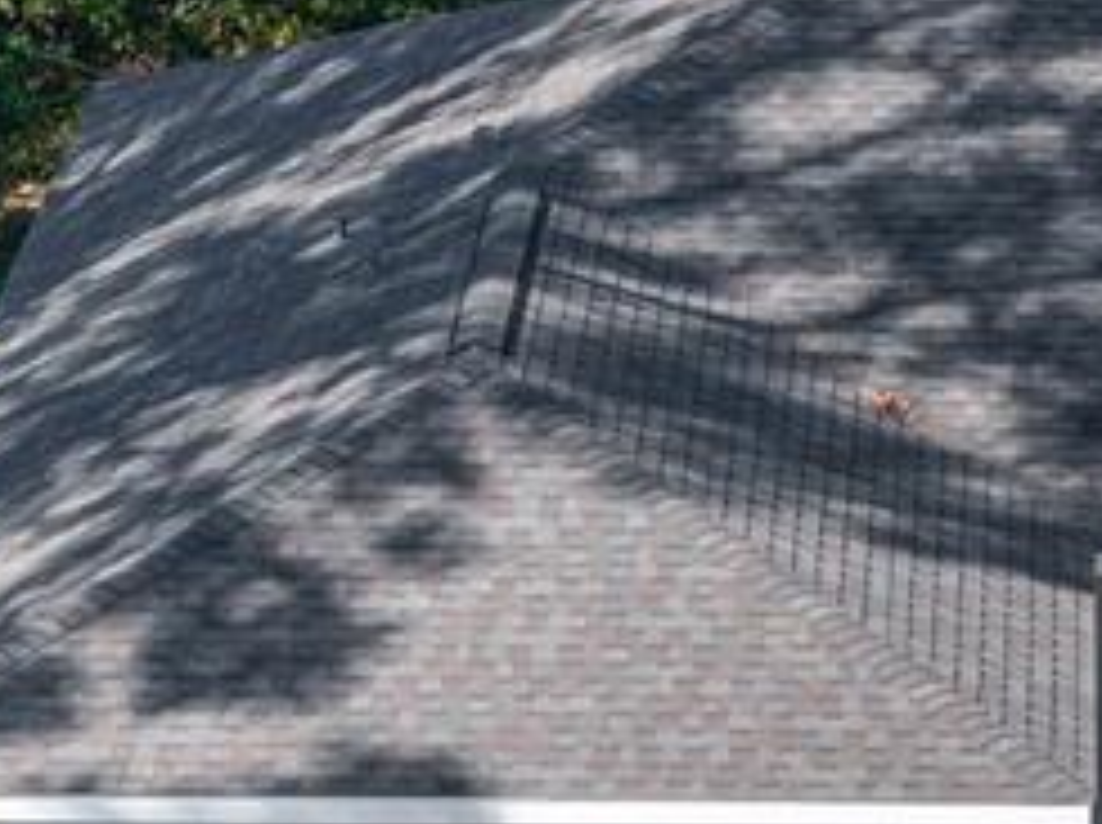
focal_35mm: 293
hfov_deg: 6.7
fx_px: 9314
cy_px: 824
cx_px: 1089
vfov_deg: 5.1
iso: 230
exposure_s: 1/1250
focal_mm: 19.35
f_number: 2.8
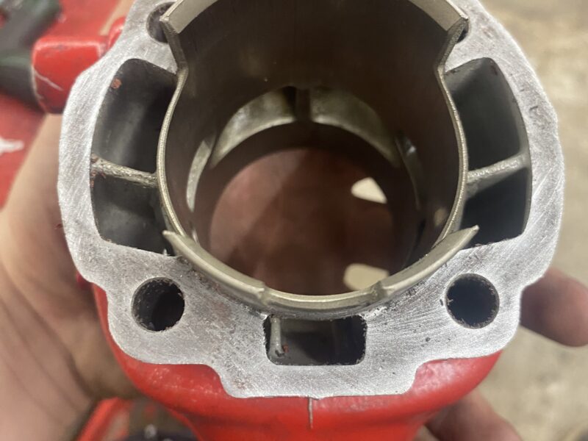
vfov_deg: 54.9
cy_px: 220
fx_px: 425
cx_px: 294
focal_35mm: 25
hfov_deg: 69.4
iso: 320
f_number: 1.8
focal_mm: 4.25
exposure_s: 1/50
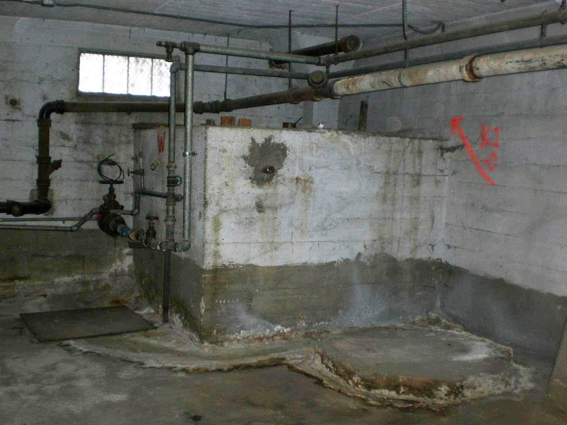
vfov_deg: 36.8
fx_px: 639
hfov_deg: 47.9
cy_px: 216
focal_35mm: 39
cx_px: 291
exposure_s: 1/60
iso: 50
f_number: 3.1
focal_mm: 6.3
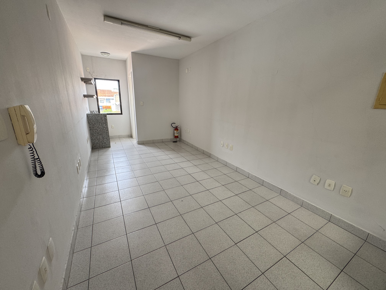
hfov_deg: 102.1
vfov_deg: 85.7
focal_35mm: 14
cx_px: 193
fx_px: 156
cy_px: 145
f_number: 2.2
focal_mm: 2.22
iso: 80
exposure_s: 1/99
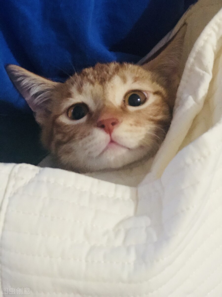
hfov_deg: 25.7
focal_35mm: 57
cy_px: 148
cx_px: 111
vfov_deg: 33.8
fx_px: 487
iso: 1250
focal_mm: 6.6
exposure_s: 1/33
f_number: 2.8
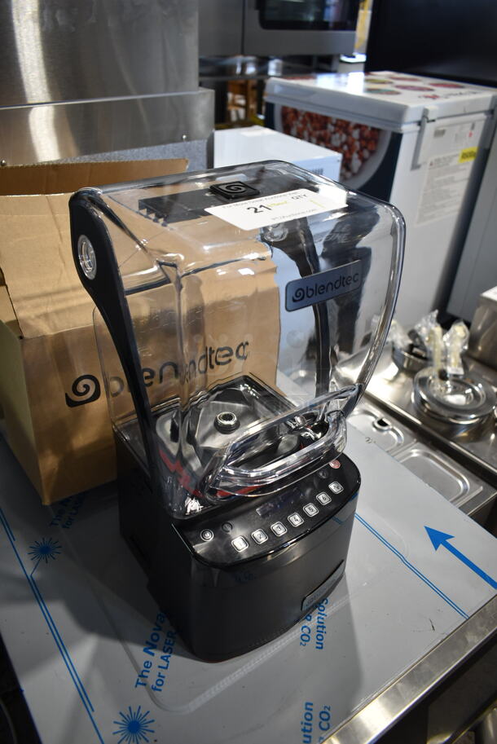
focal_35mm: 27
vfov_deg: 67.3
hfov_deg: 48.0
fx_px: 558
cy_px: 372
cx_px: 248
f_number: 3.5
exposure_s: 1/30
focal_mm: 18
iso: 400
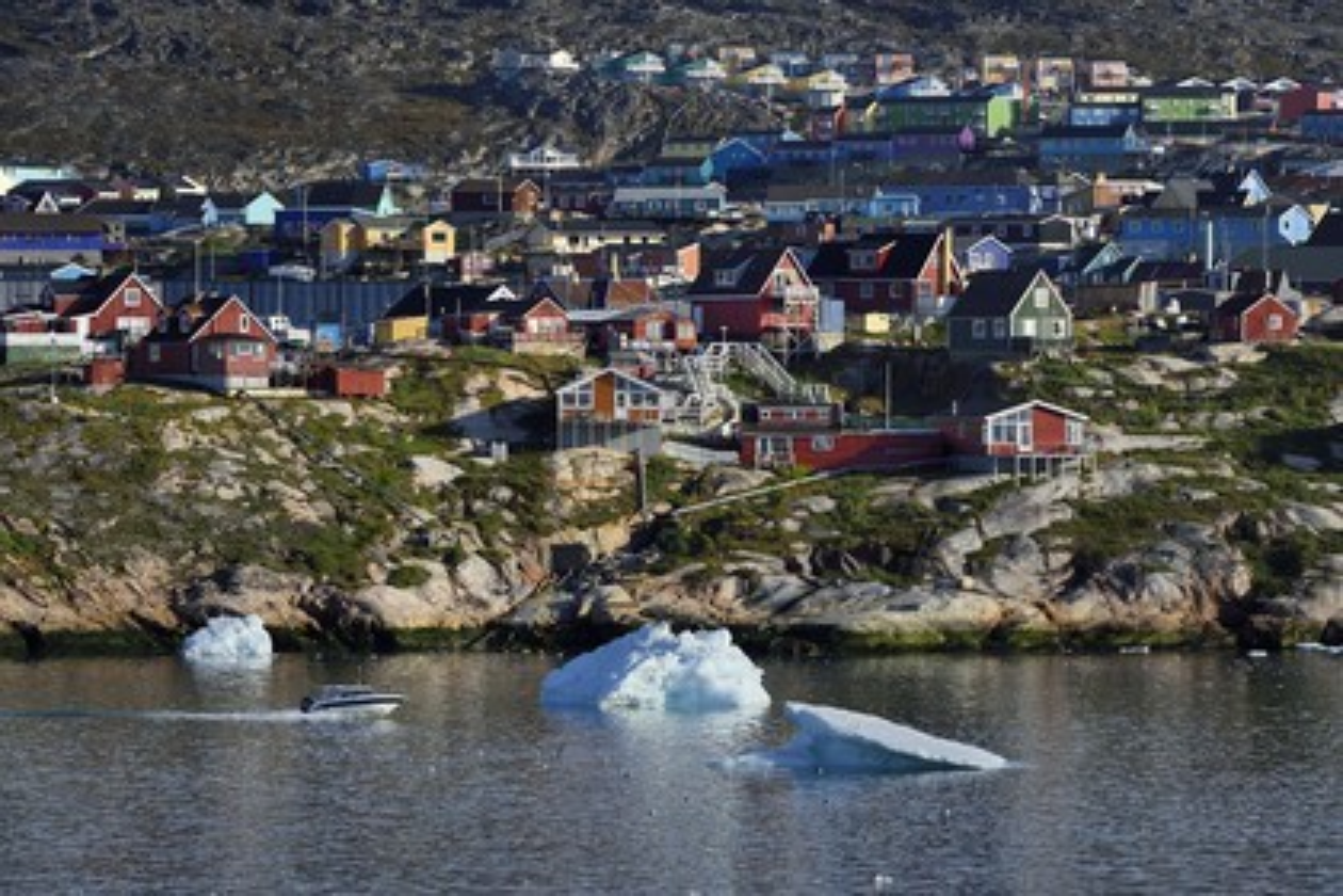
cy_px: 448
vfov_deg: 4.9
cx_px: 672
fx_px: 10445
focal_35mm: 280
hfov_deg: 7.4
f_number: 7.1
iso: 200
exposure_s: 1/640
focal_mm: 280
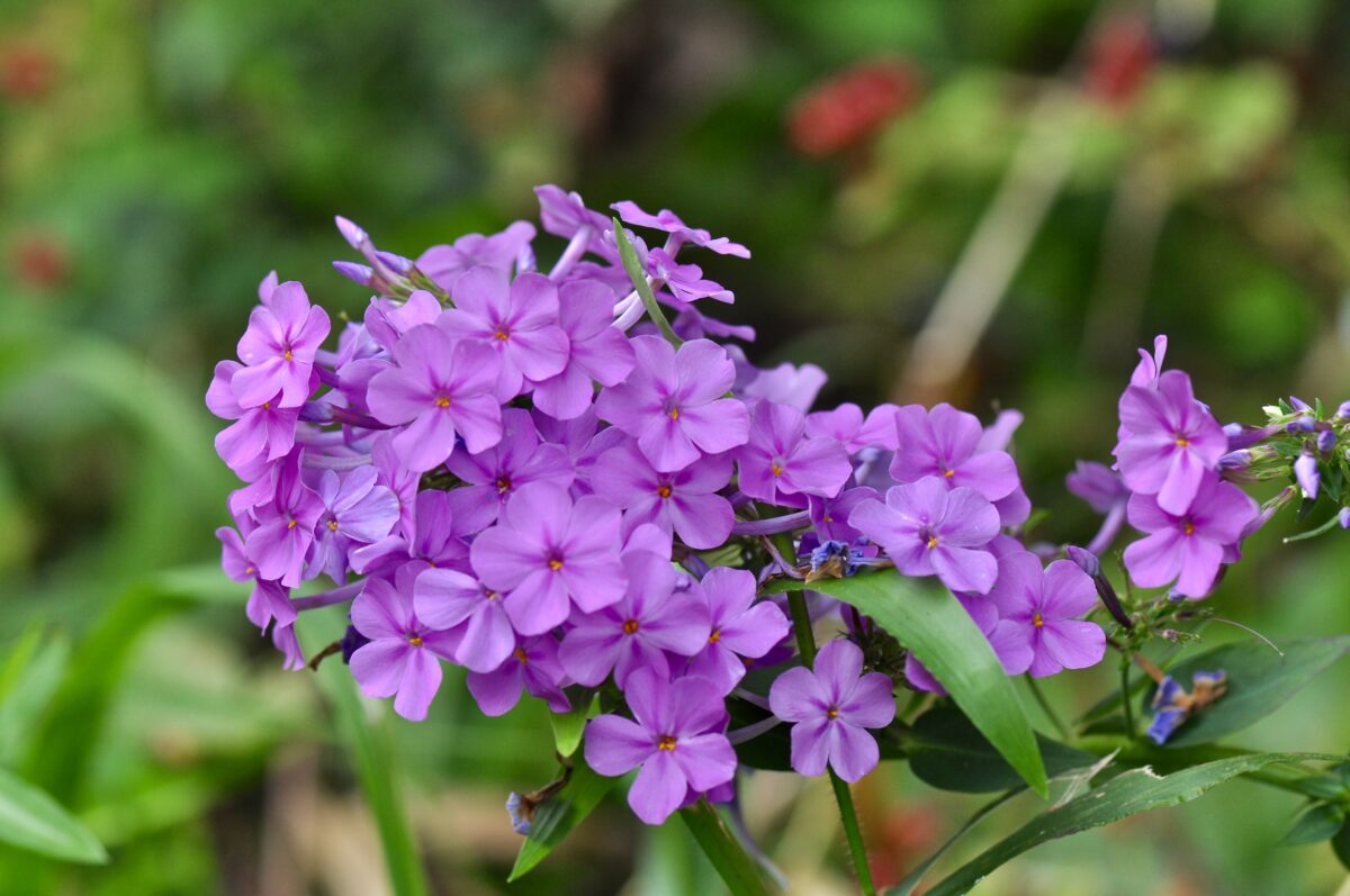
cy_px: 448
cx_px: 675
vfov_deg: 8.7
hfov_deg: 13.1
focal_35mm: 158
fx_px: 5899
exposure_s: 1/160
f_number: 4.5
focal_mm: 105
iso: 400
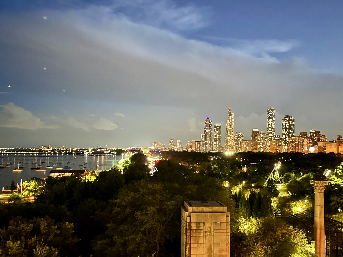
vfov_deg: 53.1
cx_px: 172
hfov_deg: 67.3
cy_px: 128
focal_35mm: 26
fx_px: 258
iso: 800
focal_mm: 5.1
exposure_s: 1/5
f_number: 1.6
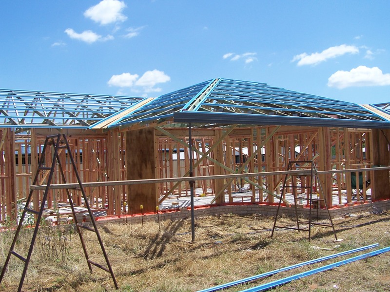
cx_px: 195
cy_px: 146
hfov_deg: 49.0
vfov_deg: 37.7
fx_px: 428
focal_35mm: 38
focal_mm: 6.3
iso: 80
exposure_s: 1/750
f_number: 4
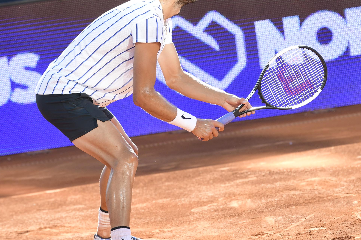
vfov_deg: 4.4
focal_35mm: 310
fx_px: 3108
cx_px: 230
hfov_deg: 6.6
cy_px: 105
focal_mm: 200
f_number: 4
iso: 640
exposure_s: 1/1600
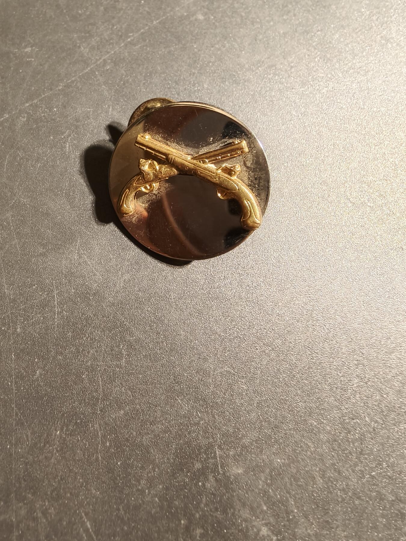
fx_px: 360
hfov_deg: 58.9
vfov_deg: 73.9
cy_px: 270
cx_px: 203
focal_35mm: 23
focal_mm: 2.32
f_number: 2
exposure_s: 1/50
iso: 400
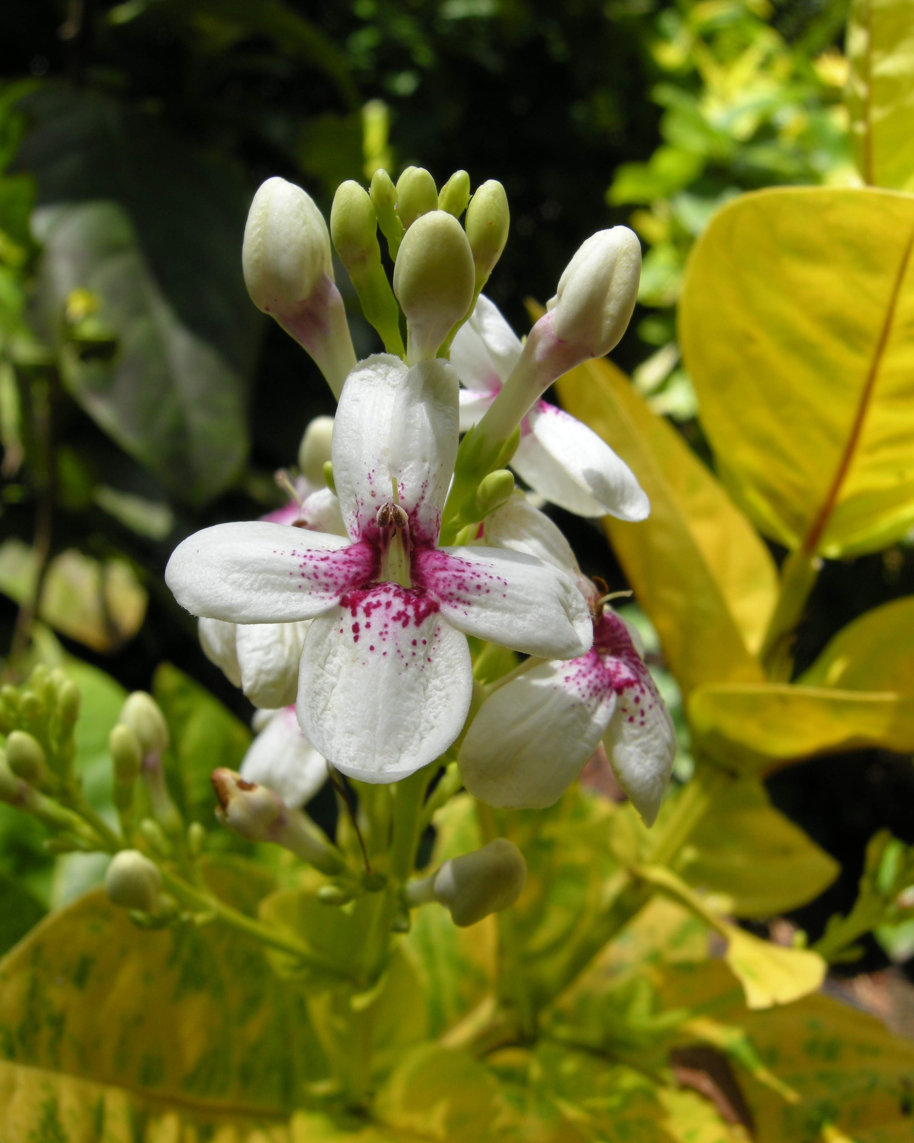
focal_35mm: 37
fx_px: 1251
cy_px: 558
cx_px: 462
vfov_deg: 49.1
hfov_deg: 40.1
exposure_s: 1/160
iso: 64
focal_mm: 7.5
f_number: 5.4
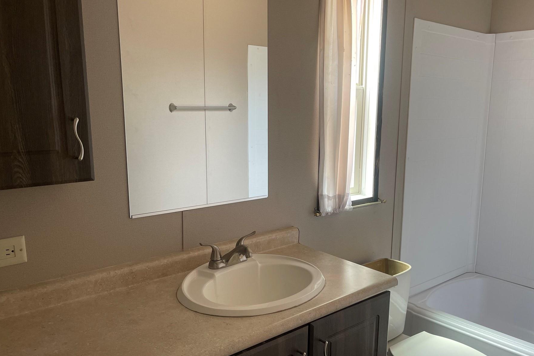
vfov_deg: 43.6
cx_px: 291
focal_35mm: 30
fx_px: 445
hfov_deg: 61.8
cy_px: 193
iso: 125
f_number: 1.6
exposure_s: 1/105
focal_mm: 5.1
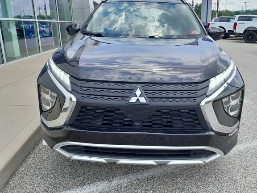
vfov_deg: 46.7
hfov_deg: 59.8
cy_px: 87
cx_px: 141
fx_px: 223
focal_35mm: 30
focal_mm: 4
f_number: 1.8
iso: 40
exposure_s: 1/253
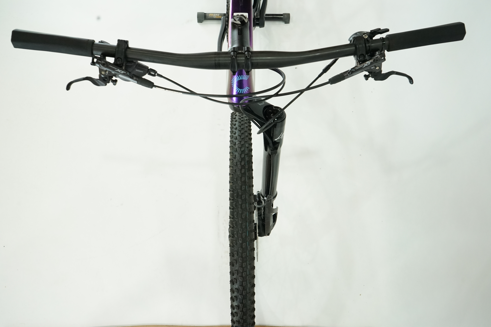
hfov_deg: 60.3
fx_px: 423
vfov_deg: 42.3
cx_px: 246
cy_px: 164
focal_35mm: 31
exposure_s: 1/200
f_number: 8
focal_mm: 31
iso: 3200
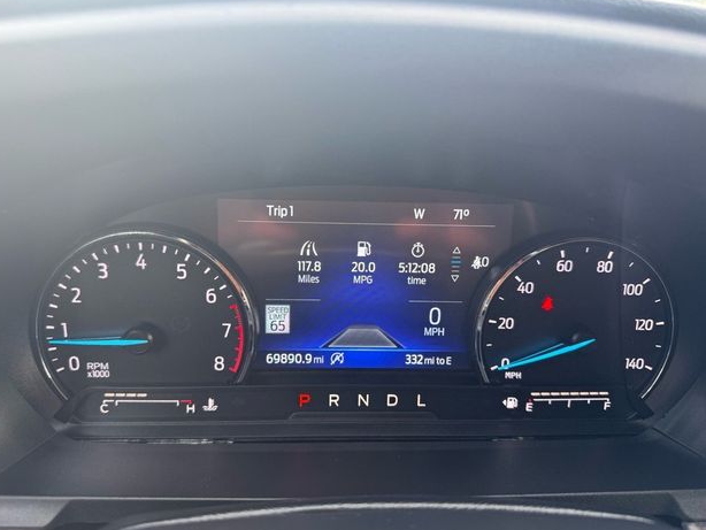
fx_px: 510
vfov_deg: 54.9
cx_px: 339
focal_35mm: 25
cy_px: 262
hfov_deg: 69.3
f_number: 1.78
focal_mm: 6.76
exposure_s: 1/121
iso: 125
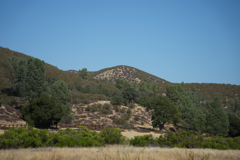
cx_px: 120
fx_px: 733
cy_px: 80
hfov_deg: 18.6
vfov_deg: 12.5
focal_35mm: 110
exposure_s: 1/1250
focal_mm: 110
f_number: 5.6
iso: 200
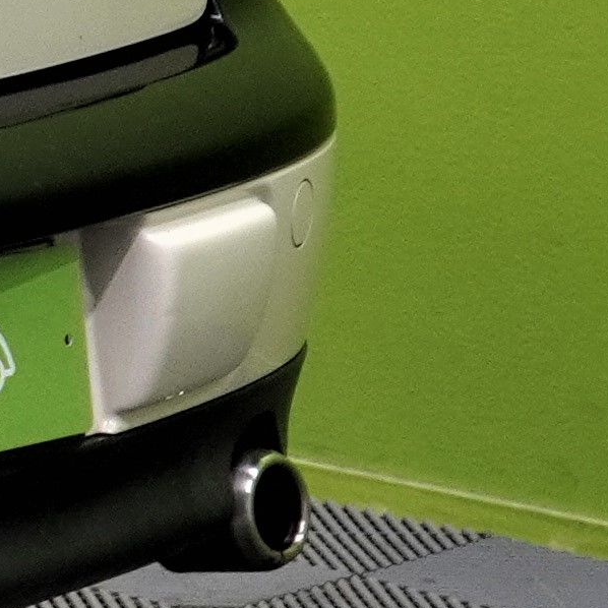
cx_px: -1704
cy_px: -518
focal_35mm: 358
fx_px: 7114
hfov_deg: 4.5
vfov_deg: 4.8
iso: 400
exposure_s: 1/15
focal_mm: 28
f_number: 9
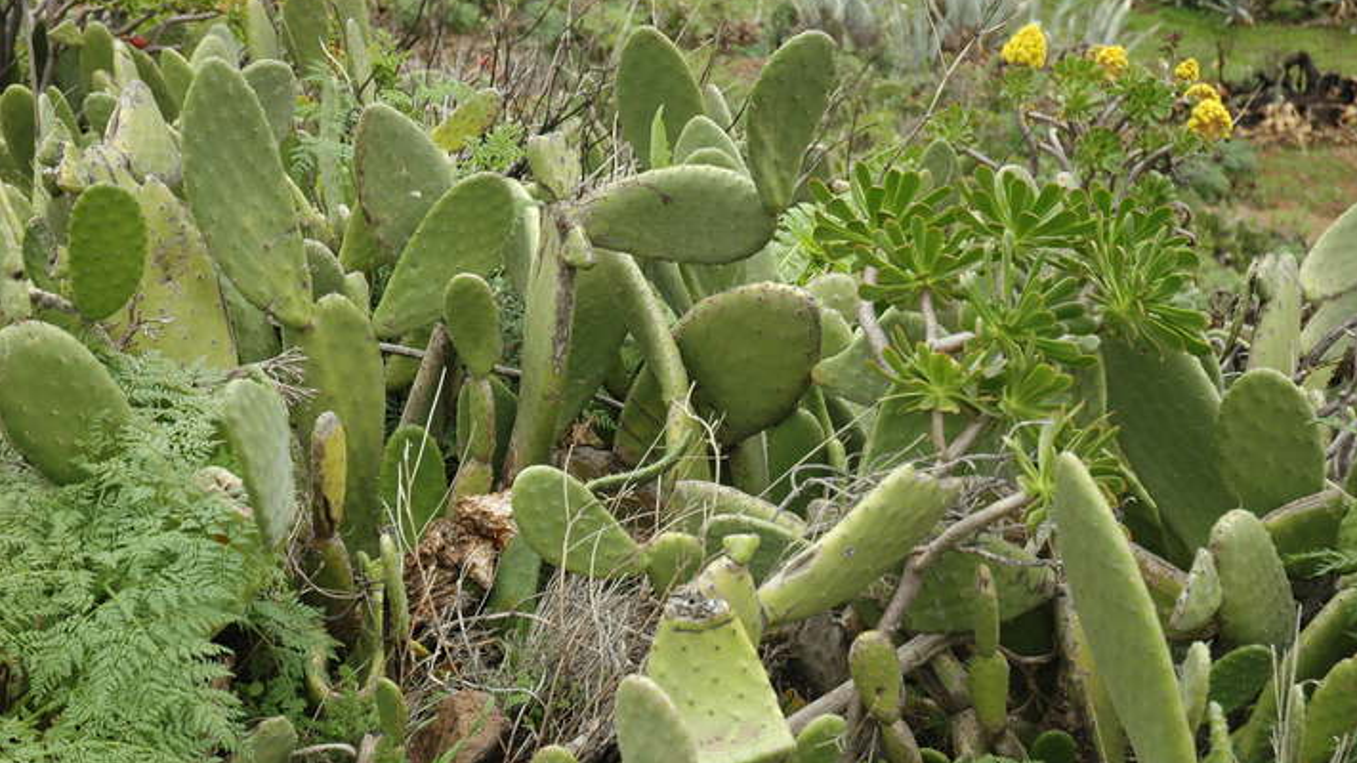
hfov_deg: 30.2
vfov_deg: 17.2
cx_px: 685
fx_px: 2519
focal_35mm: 70
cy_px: 430
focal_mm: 44
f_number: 5.6
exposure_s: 1/125
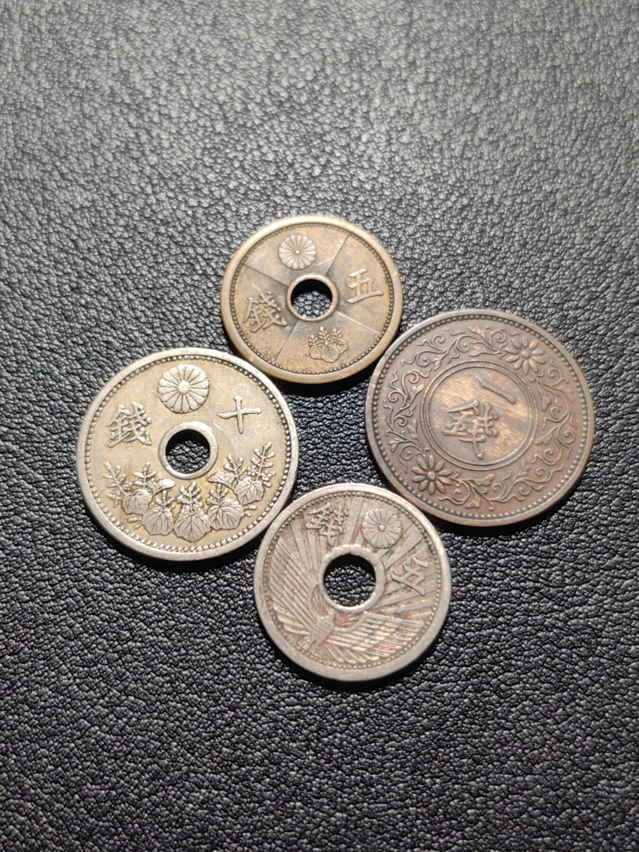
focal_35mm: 46
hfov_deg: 31.5
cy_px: 426
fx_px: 1132
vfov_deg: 41.2
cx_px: 320
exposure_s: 1/100
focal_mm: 5.75
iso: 64
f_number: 1.4
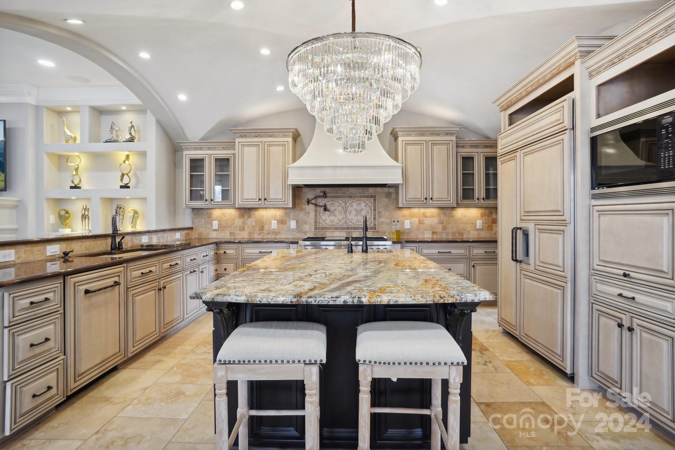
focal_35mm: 18
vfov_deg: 67.4
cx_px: 338
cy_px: 225
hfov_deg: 90.0
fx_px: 337
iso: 400
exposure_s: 1/25
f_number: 7.1
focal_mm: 18
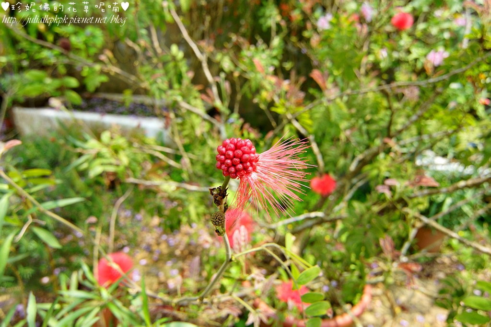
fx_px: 327
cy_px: 164
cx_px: 246
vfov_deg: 53.1
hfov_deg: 73.7
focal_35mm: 24
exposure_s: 1/125
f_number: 5.6
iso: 100
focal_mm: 16
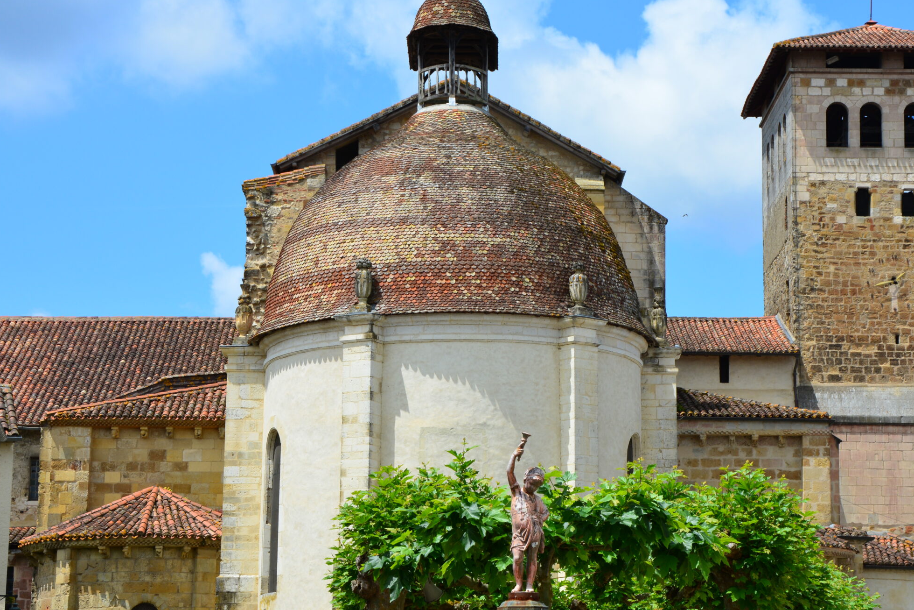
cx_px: 553
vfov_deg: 14.0
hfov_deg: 20.8
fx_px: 2488
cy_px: 319
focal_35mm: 98
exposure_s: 1/320
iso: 200
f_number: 10
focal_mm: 50
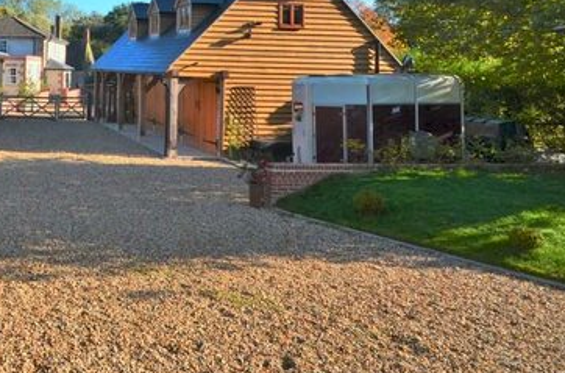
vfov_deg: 41.6
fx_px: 454
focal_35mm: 29
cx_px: 25
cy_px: 48
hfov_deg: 53.1
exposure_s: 1/250
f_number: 10
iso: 400
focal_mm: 10
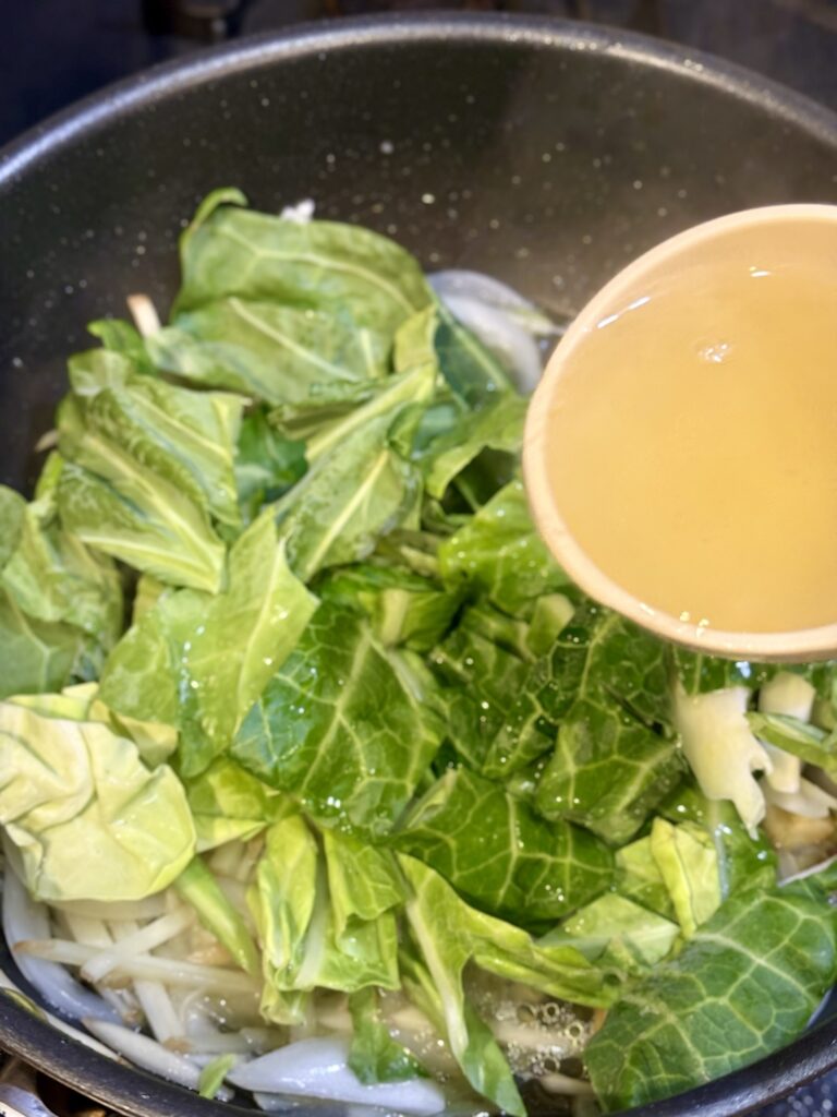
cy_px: 558
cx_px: 418
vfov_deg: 36.8
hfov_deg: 28.0
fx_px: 1676
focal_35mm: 52
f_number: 1.6
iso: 125
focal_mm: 5.96
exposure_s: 1/33
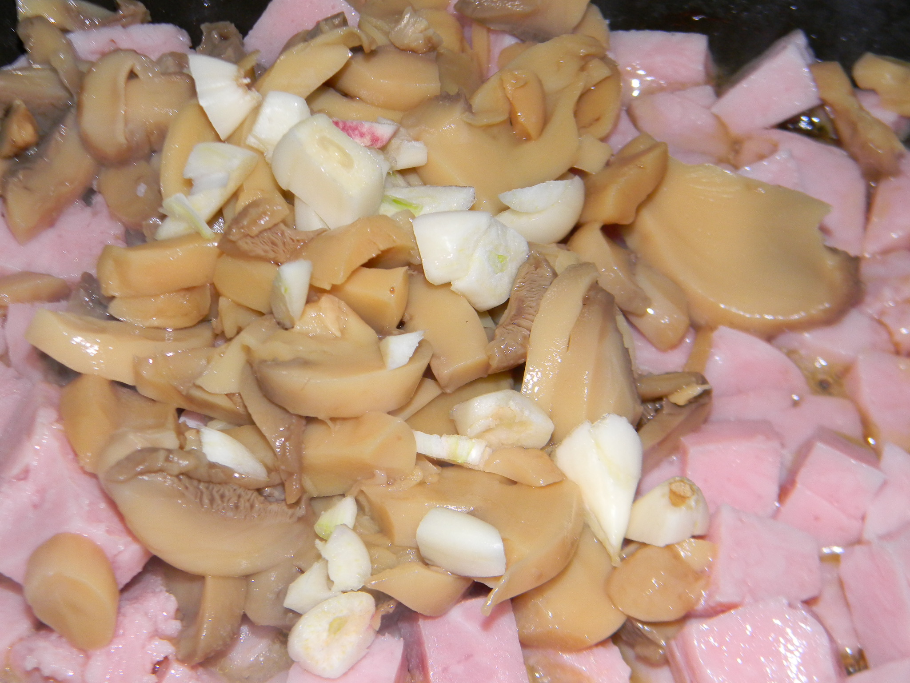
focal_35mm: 83
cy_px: 342
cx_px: 455
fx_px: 2182
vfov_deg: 17.8
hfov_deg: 23.6
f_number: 4.5
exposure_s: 1/30
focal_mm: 15.1
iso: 200
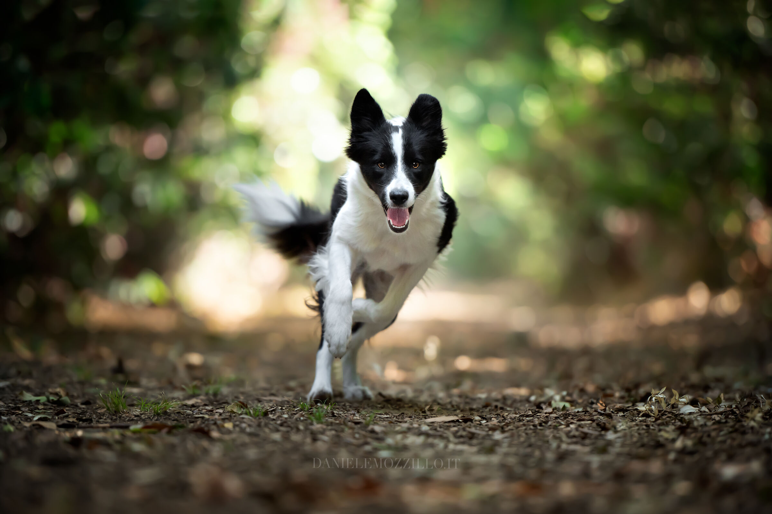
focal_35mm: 195
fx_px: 4179
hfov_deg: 10.6
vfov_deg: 7.0
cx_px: 386
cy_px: 257
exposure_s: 1/1600
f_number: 2.8
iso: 2000
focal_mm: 195
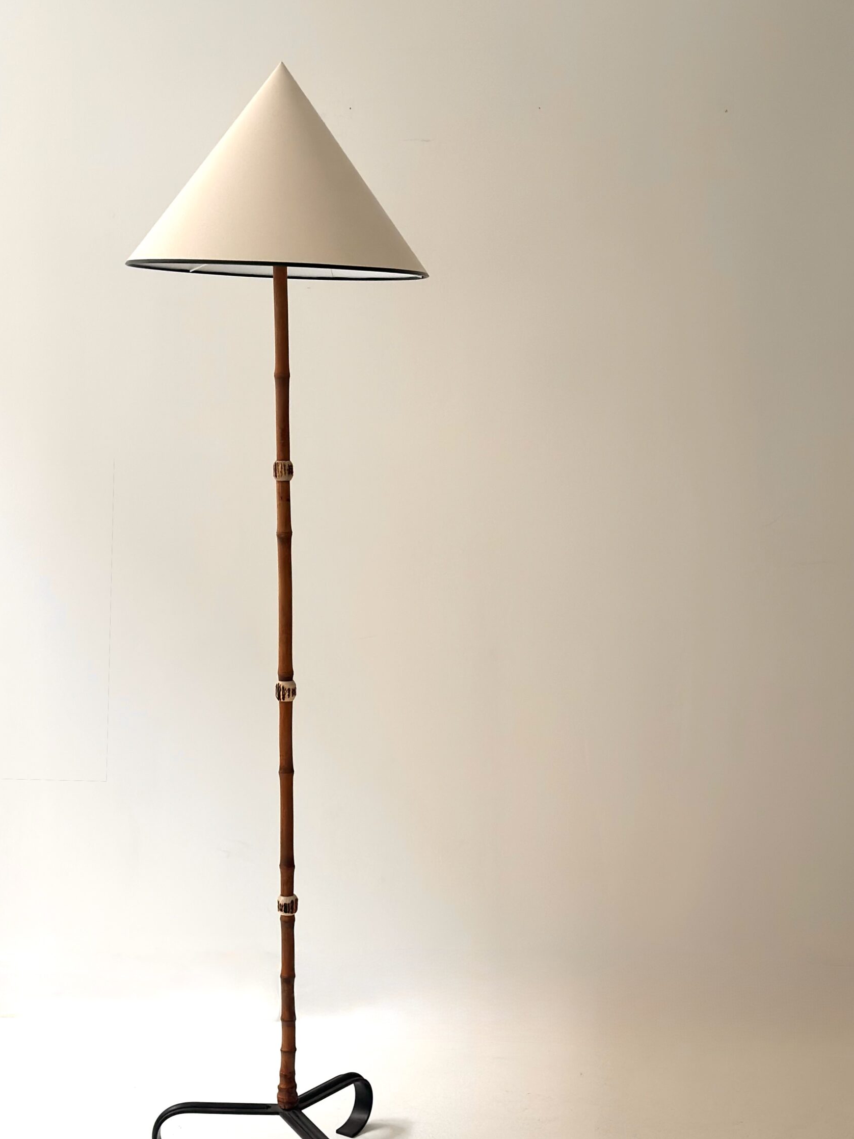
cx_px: 471
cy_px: 603
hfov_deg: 26.5
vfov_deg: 34.9
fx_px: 1809
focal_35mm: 55
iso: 80
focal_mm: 6.86
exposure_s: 1/208
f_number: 1.78
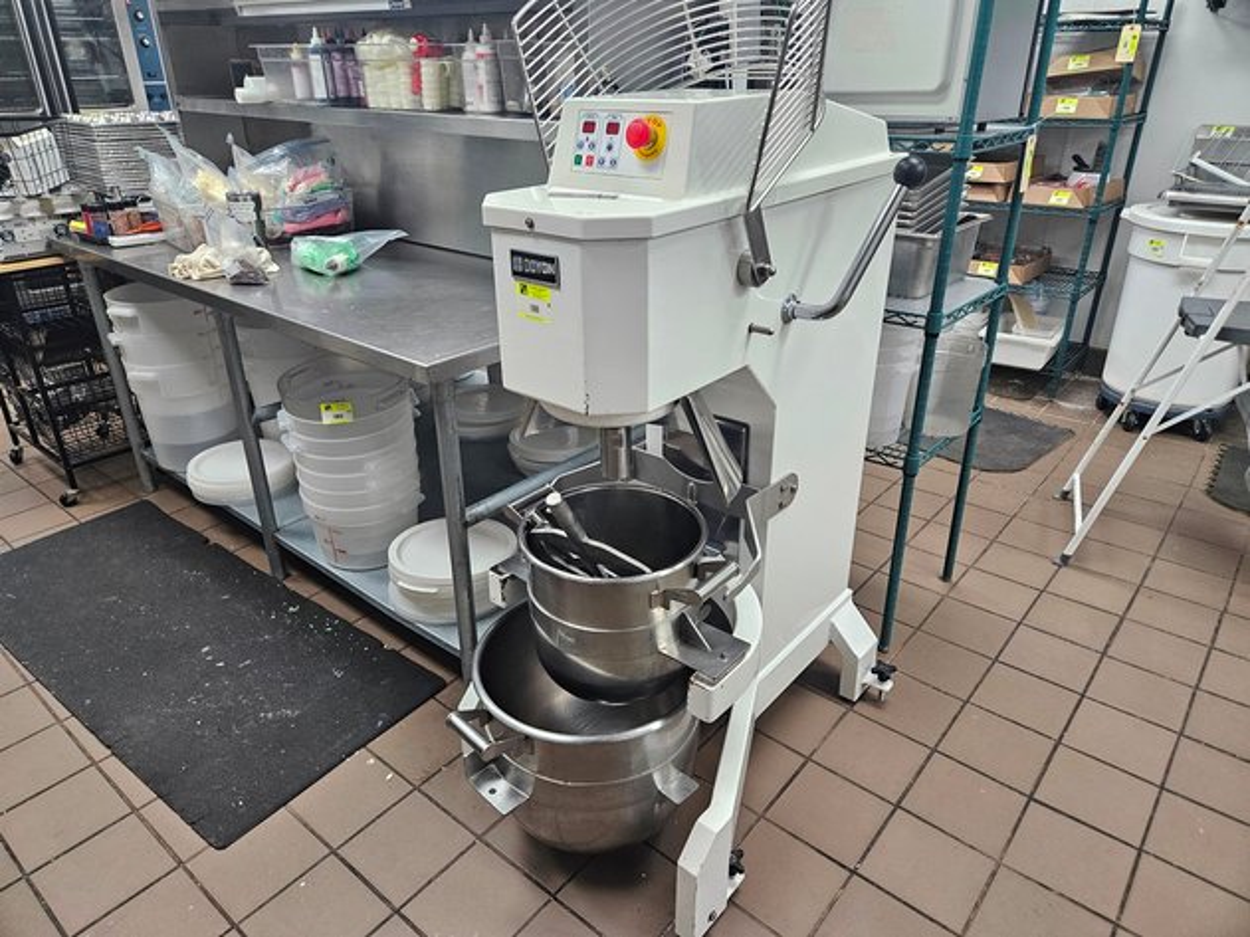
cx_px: 625
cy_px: 468
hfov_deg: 73.9
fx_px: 830
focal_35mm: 23
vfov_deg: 58.9
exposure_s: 1/120
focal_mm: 5.4
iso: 250
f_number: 1.8
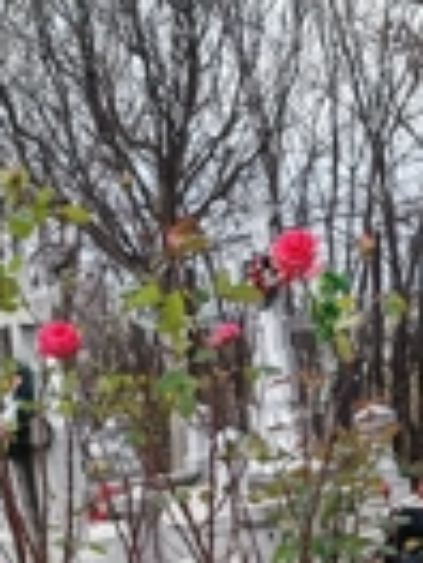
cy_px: 734
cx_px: 209
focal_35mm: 82
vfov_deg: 21.5
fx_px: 1336
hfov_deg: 18.0
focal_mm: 6.12
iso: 50
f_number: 1.9
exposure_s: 1/150
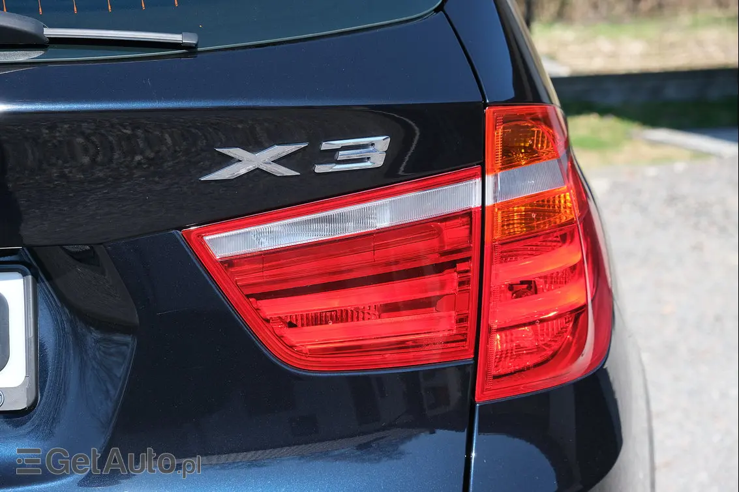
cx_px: 370
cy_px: 246
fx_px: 1703
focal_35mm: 83
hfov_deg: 24.5
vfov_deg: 16.4
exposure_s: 1/400
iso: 320
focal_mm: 55
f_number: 5.6
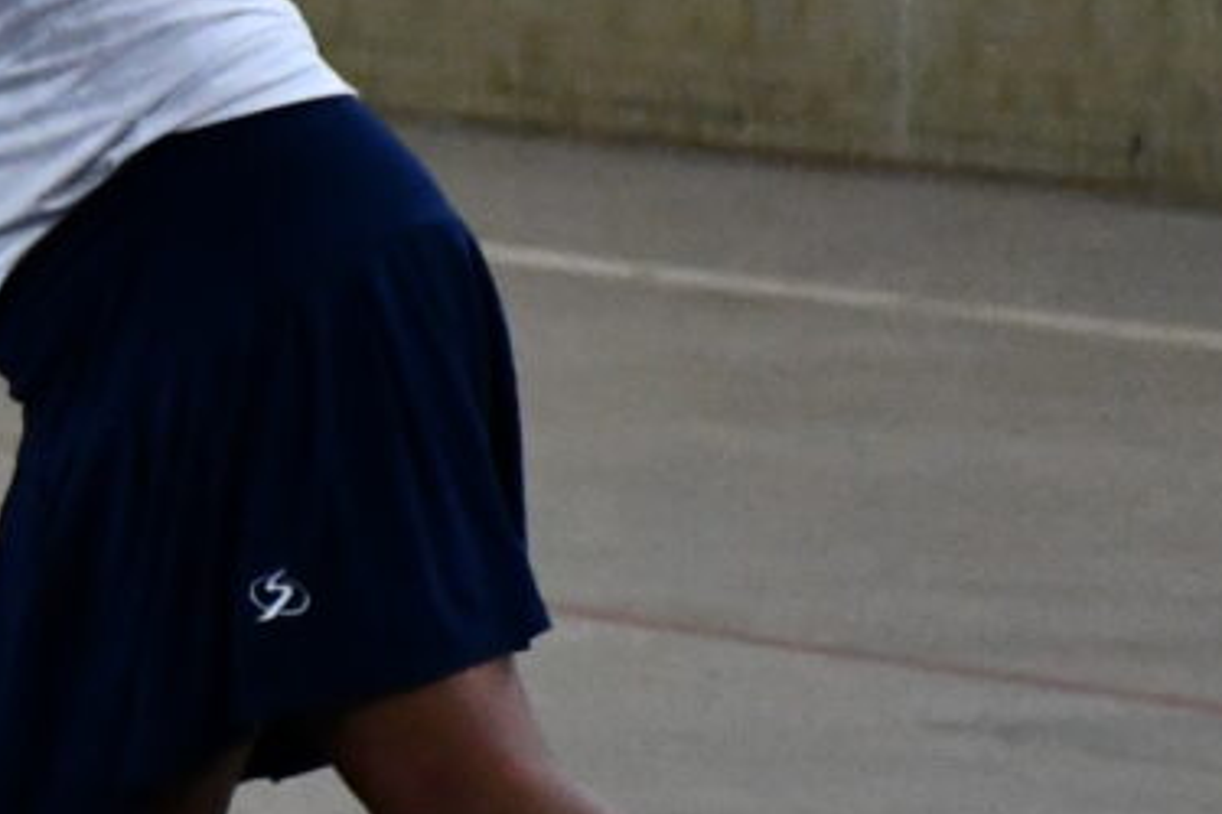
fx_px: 20840
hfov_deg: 3.3
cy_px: 199
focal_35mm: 614
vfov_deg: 2.2
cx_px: -1545
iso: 4500
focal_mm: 80
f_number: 5.3
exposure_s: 1/125
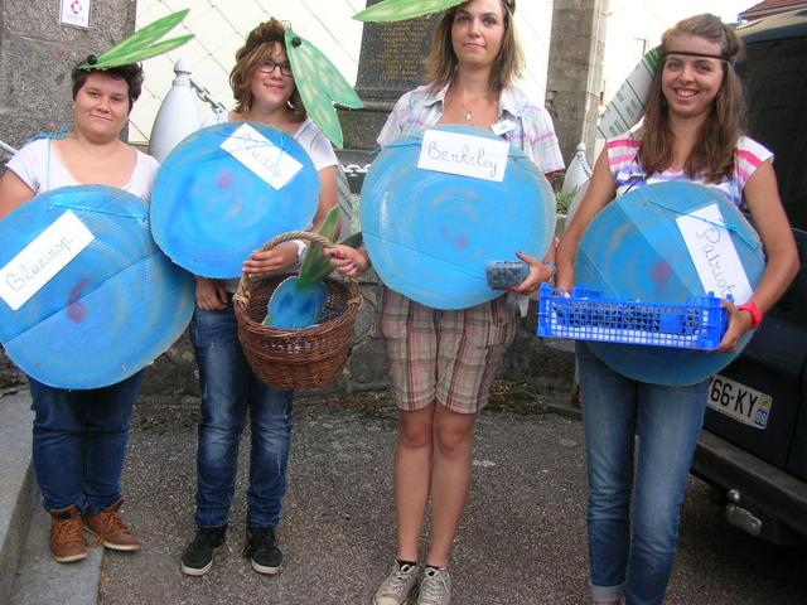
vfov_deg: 40.7
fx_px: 816
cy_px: 302
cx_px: 404
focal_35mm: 35
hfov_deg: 52.6
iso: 50
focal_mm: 5.8
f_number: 2.8
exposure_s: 1/91
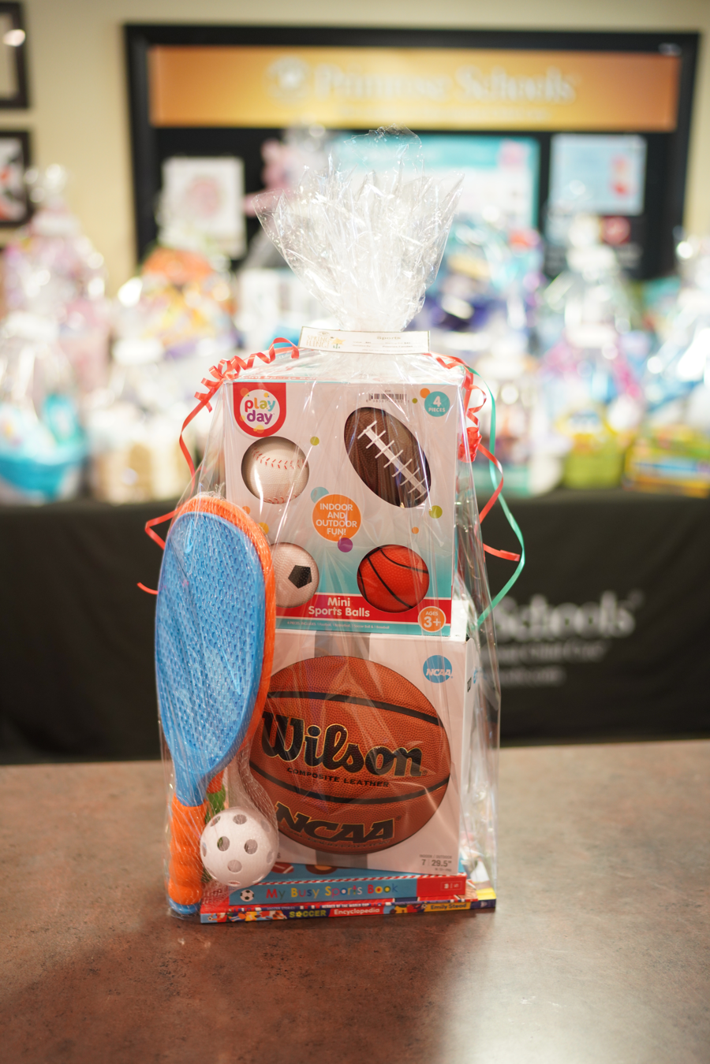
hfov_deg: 37.9
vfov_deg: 54.4
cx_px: 355
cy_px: 532
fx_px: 1035
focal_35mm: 35
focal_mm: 35
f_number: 1.6
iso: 800
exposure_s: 1/40
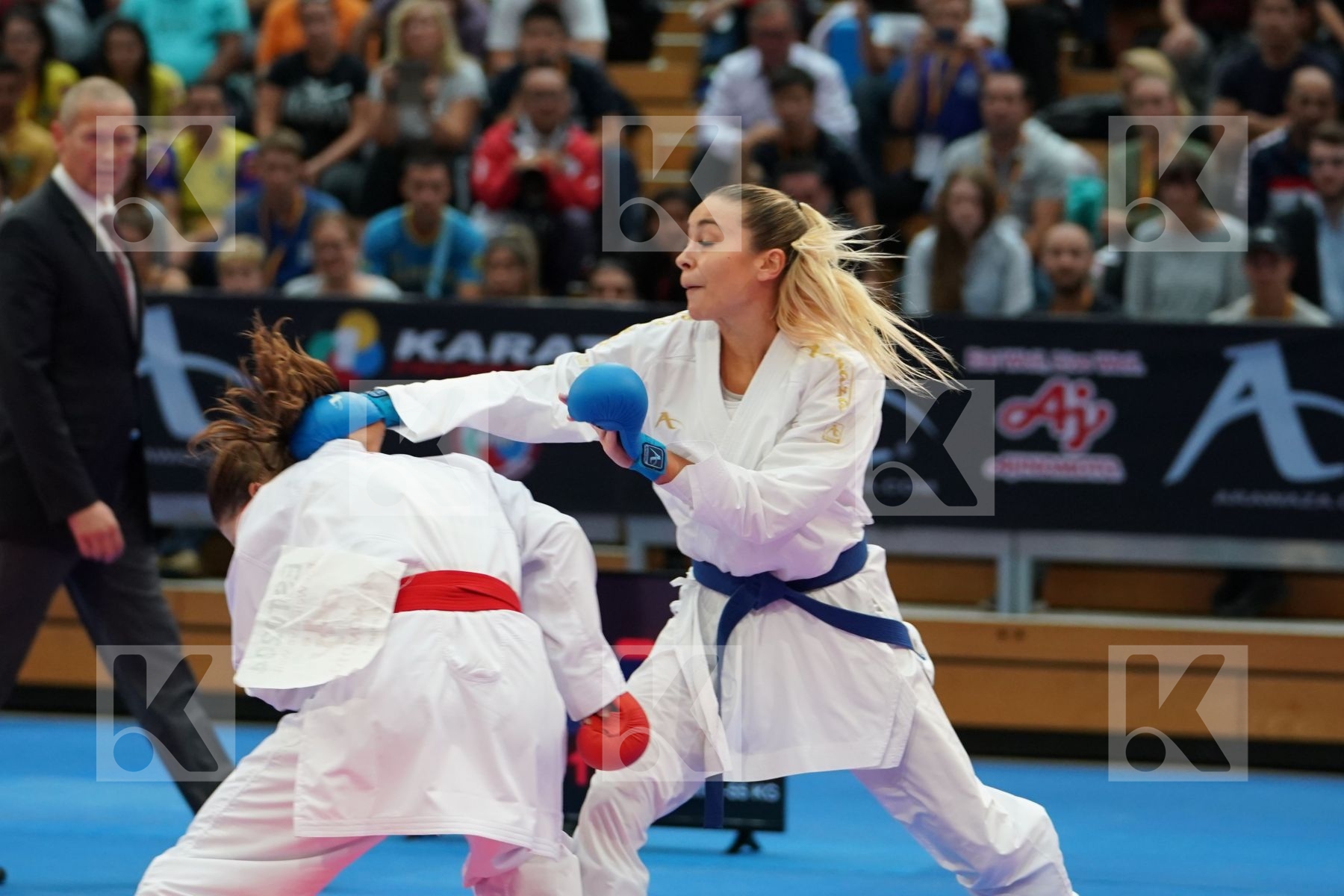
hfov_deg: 13.1
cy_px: 448
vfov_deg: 8.7
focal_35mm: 157
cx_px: 672
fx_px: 5861
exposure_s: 1/1000
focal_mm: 105
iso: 2000
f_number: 2.8
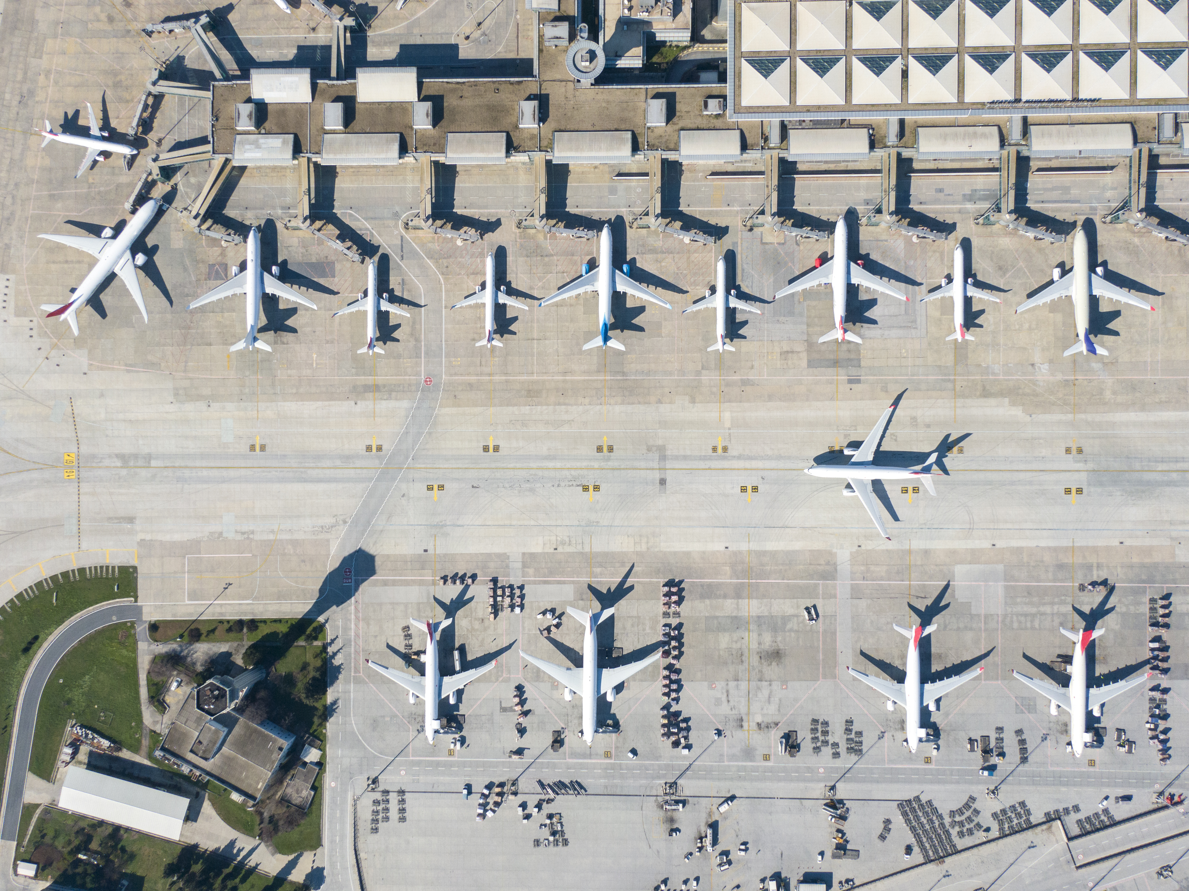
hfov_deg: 61.7
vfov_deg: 48.2
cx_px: 594
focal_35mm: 29
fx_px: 996
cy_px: 446
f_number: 3
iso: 100
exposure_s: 1/160
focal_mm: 5
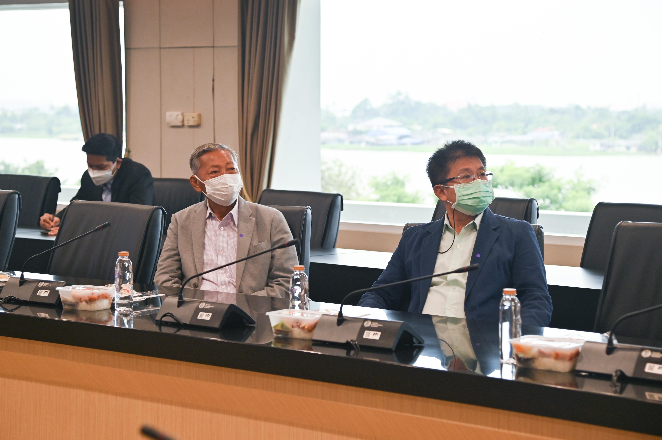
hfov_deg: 24.5
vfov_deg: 16.4
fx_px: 1525
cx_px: 319
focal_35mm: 83
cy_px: 215
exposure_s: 1/80
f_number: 4.5
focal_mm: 70
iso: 200
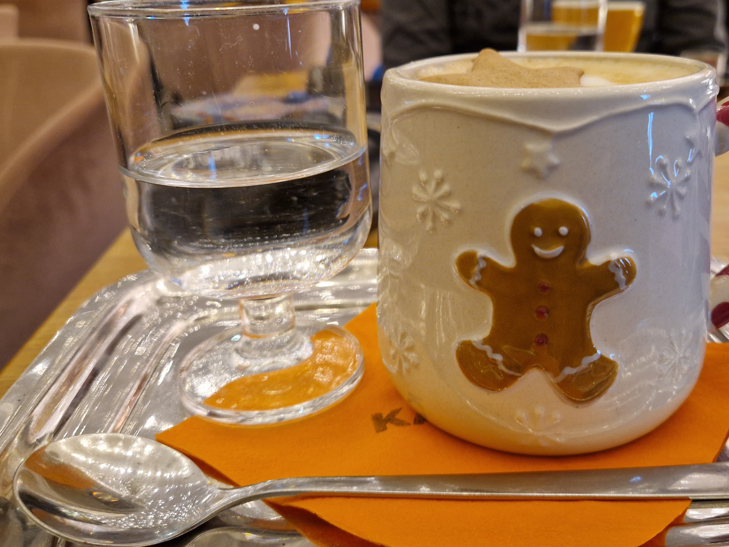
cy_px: 242
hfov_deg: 56.3
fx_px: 674
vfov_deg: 44.1
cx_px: 444
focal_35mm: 32
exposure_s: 1/33
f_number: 1.8
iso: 640
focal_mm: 5.4
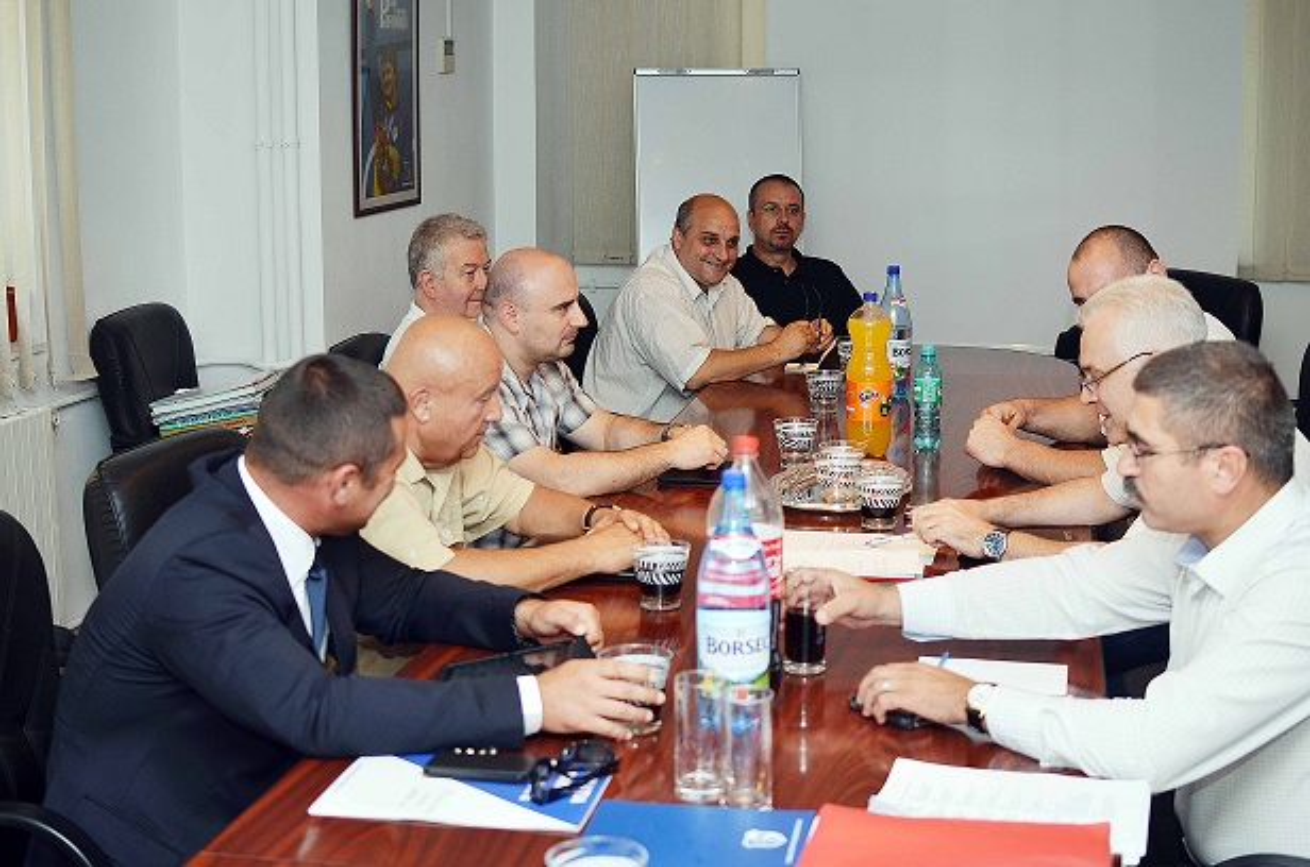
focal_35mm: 52
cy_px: 434
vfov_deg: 25.6
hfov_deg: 37.9
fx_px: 1906
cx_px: 655
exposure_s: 1/200
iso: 250
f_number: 2.8
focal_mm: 35
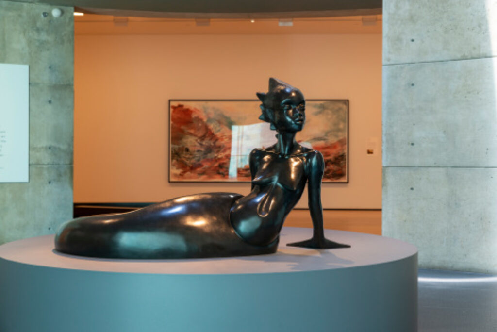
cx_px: 248
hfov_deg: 38.2
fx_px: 718
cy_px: 166
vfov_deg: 26.0
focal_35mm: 52
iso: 400
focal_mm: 52
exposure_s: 1/10
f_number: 8
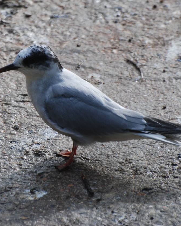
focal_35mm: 807
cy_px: 82
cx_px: 54
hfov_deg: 1.9
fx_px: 5401
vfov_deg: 2.4
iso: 360
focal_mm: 300
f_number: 5.6
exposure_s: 1/500
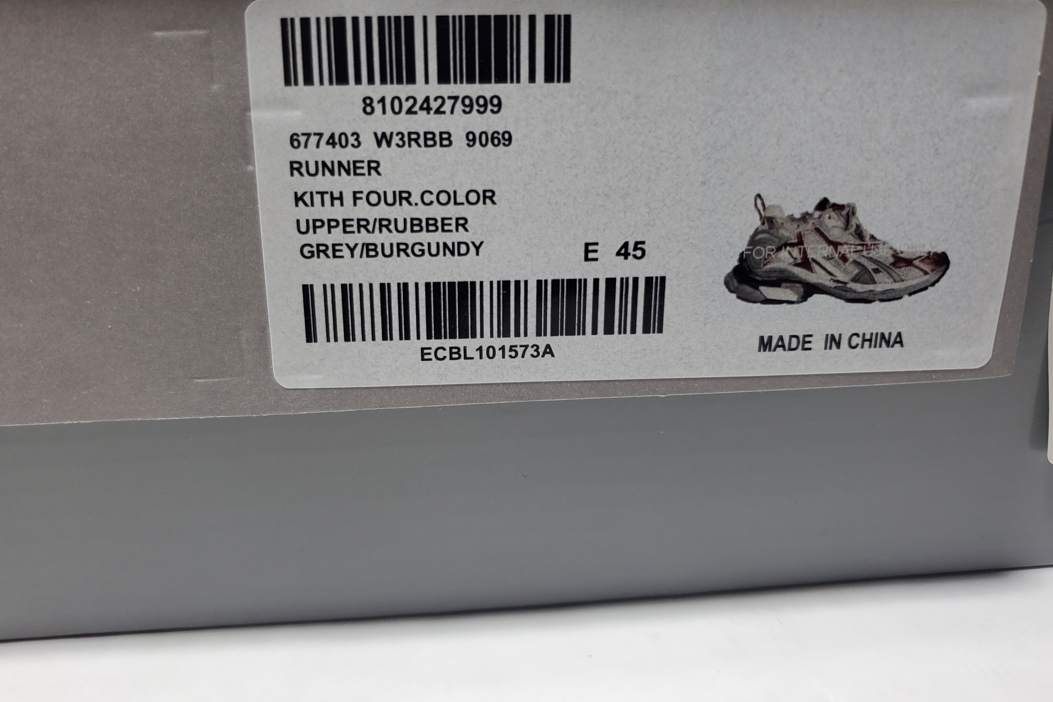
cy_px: 322
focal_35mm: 28
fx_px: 819
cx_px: 526
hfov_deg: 65.5
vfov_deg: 46.4
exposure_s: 1/267
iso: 50
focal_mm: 4.3
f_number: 1.5
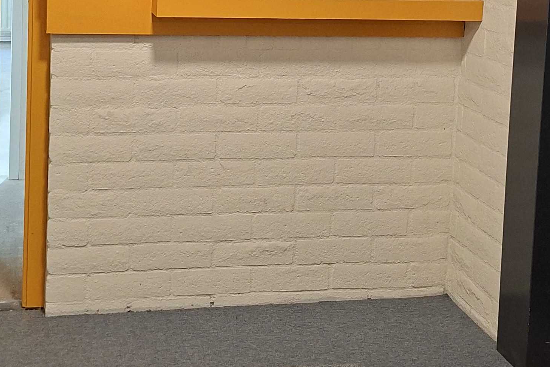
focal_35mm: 66
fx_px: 1008
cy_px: 23
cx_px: 221
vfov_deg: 20.1
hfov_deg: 30.4
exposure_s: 1/100
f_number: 1.8
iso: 250
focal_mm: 5.54
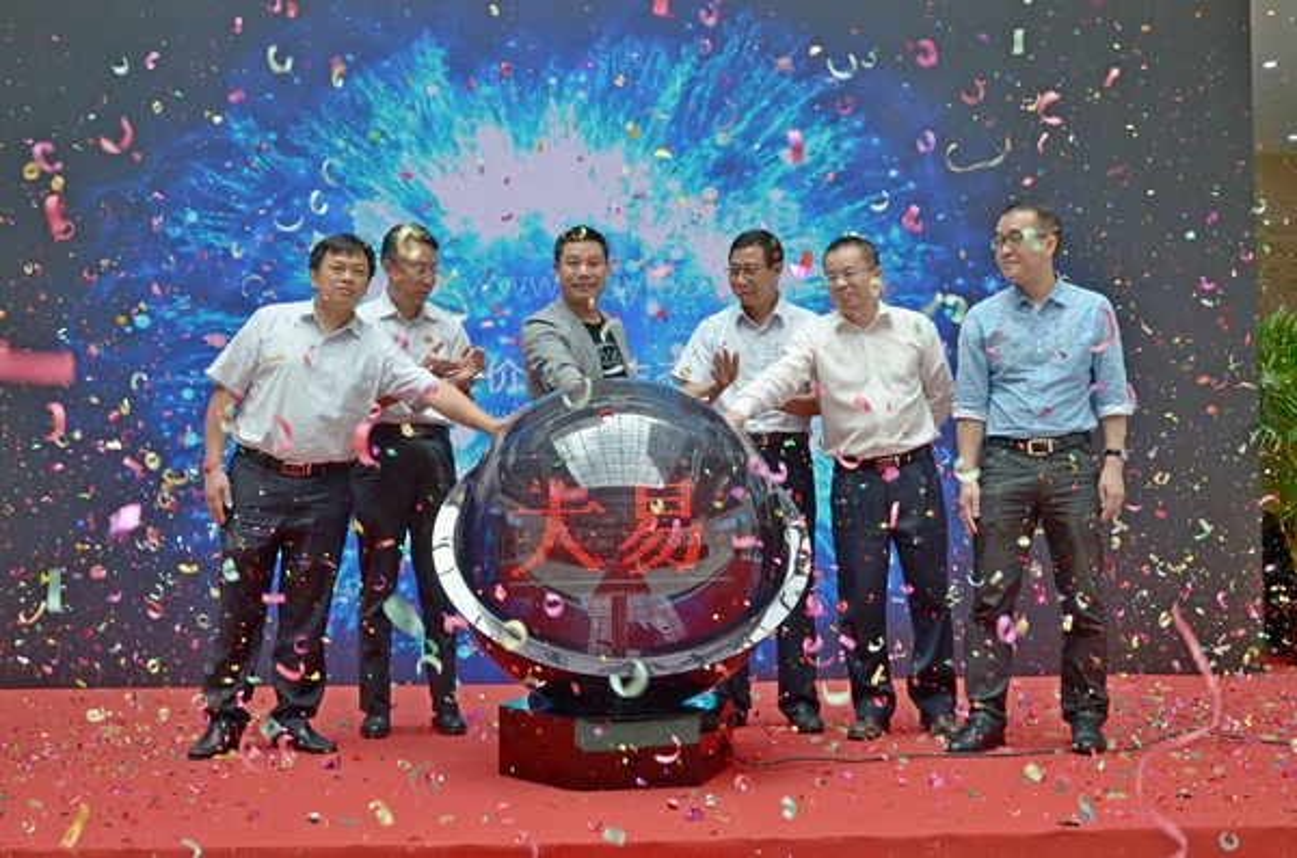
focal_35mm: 42
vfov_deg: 31.7
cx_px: 648
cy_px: 429
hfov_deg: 46.5
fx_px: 1510
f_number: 8
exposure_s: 1/125
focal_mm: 28
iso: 450
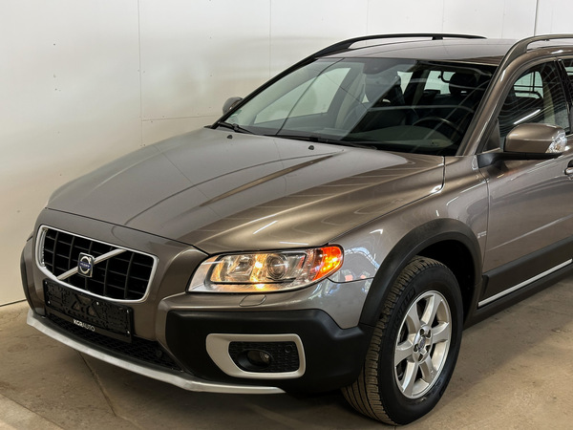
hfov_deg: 39.7
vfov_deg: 30.3
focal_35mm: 48
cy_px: 215
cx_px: 286
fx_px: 795
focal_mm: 6.86
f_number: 1.78
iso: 125
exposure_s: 1/50
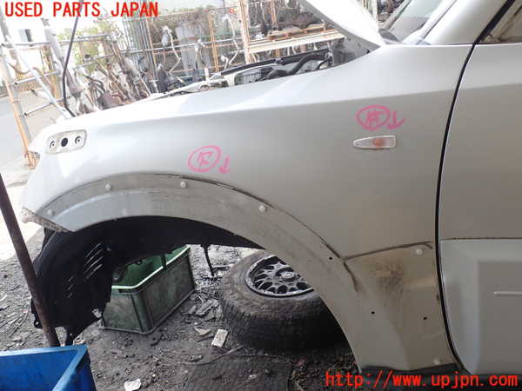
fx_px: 452
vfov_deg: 46.8
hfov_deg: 60.0
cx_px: 261
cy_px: 196
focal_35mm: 30
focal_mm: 5.4
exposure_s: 1/100
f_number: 3.2
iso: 100
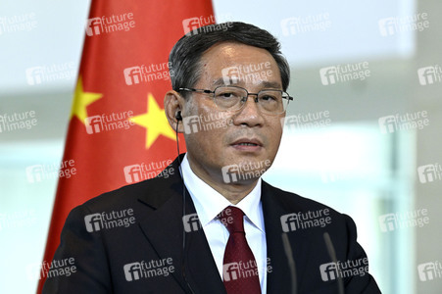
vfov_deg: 6.9
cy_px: 147
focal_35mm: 200
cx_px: 221
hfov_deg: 10.3
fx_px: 2454
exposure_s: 1/640
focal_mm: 200
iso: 6400
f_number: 5
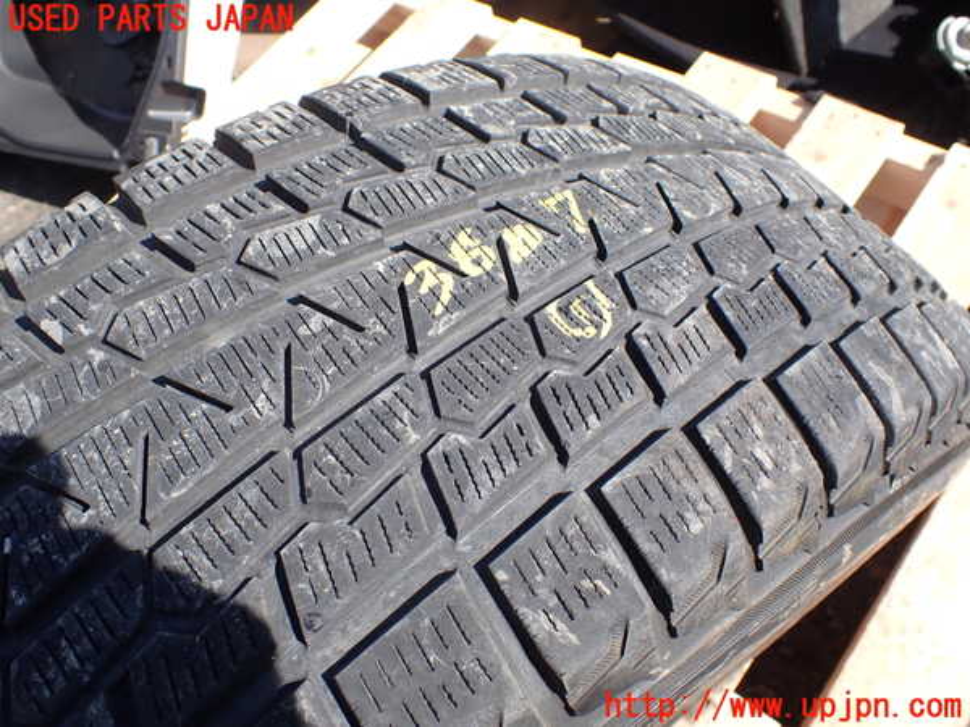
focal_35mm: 30
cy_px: 364
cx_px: 485
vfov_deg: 46.8
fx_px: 841
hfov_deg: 60.0
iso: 100
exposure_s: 1/400
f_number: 3.2
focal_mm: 5.4
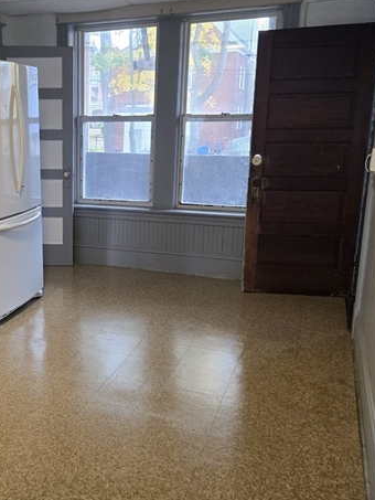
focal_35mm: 39
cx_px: 63
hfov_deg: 35.4
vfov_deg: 47.9
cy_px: 252
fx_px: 563
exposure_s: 1/120
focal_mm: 5.4
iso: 200
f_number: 1.8
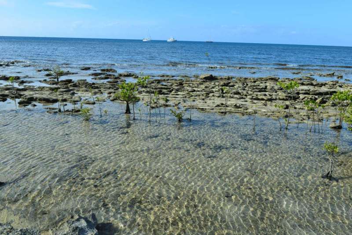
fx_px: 284
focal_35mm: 29
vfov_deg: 45.0
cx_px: 176
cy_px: 118
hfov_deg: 63.6
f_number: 10
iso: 250
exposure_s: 1/400
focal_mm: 29
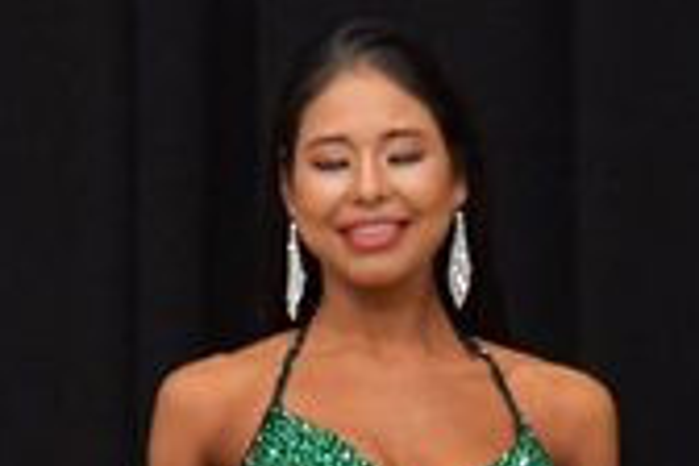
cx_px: 368
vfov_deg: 1.0
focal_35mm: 1315
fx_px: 25531
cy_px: 1036
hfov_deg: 1.6
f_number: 5.6
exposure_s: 1/400
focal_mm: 190
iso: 6400
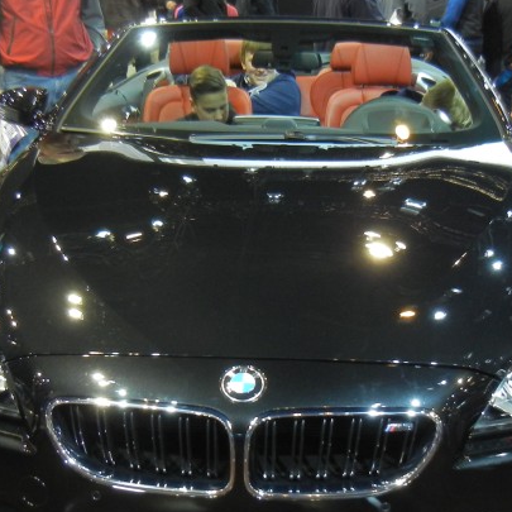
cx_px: 259
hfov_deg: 25.7
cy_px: 336
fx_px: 1121
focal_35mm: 67
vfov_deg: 25.6
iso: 343
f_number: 3.5
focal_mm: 5.4
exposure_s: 1/30
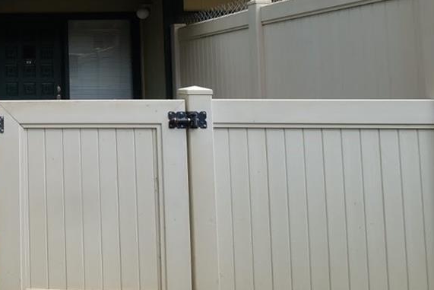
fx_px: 506
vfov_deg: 31.0
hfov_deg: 36.5
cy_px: 51
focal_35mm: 42
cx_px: -80
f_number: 5.6
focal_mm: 10
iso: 200
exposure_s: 1/220
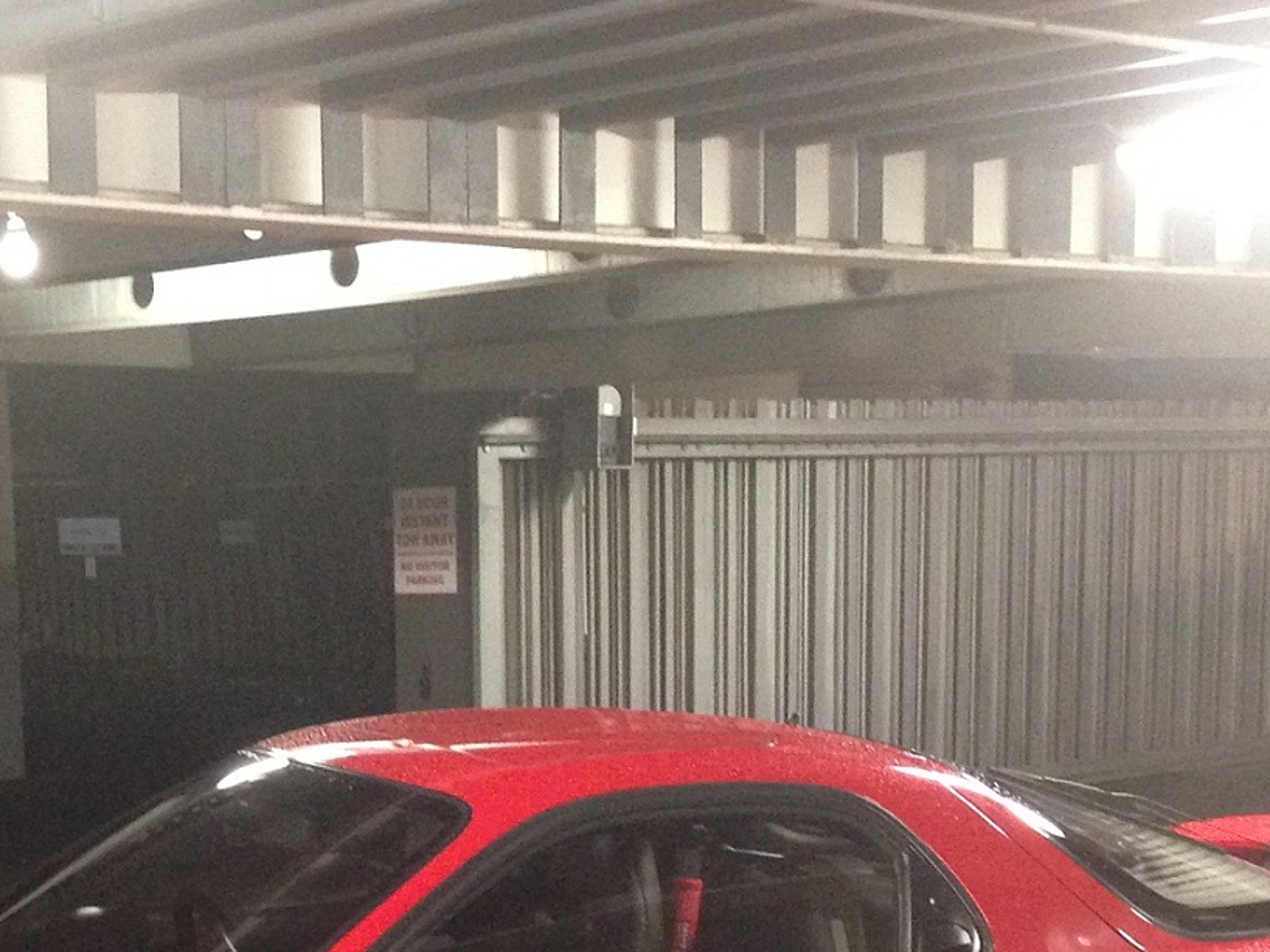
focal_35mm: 83
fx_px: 3044
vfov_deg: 17.2
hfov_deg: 23.3
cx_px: 296
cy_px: 1054
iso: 320
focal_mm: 4.12
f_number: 2.4
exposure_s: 1/20
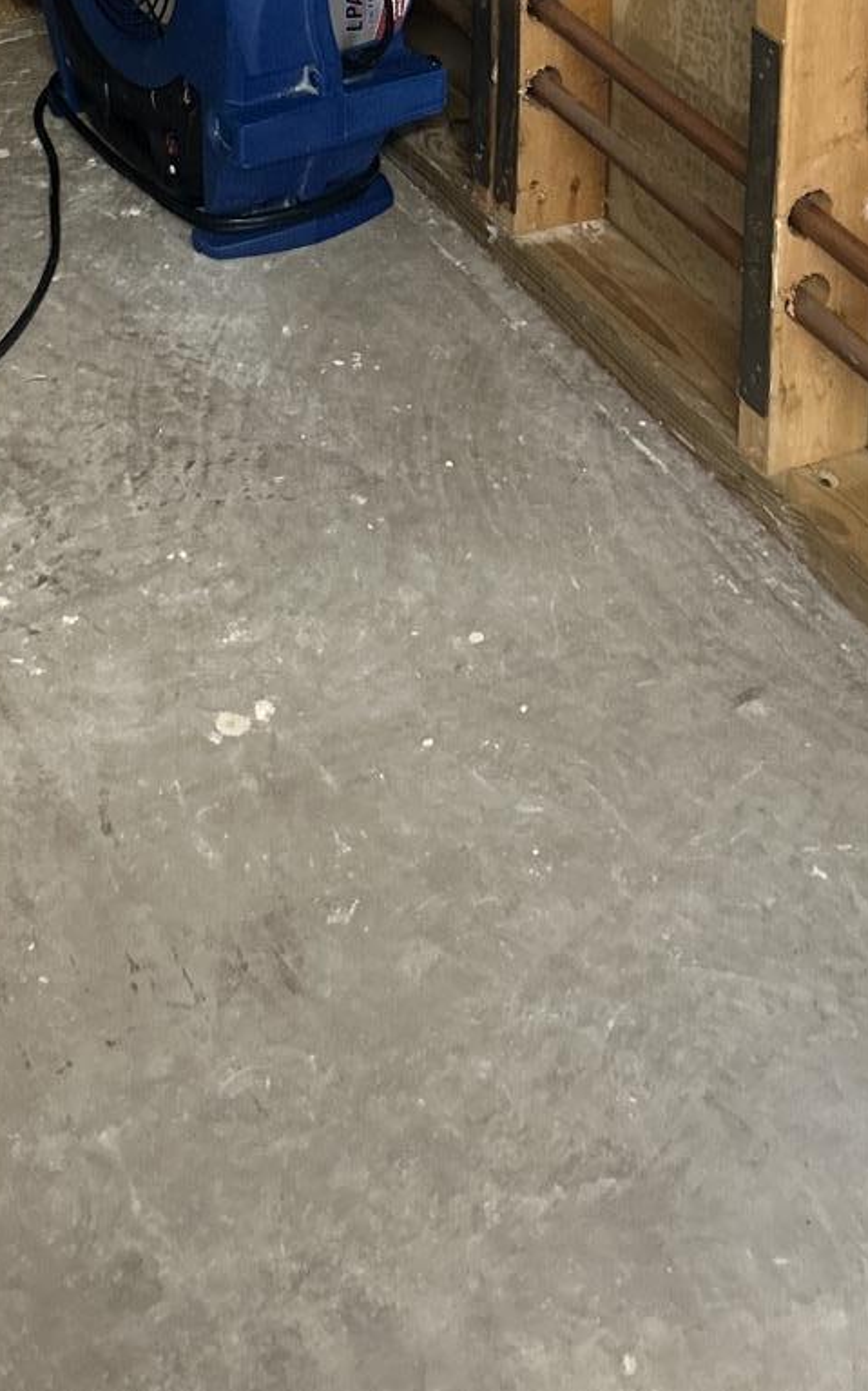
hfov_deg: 18.6
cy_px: -250
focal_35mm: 69
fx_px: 2613
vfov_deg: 26.6
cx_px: 94
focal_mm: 5.7
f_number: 1.5
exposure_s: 1/60
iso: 400
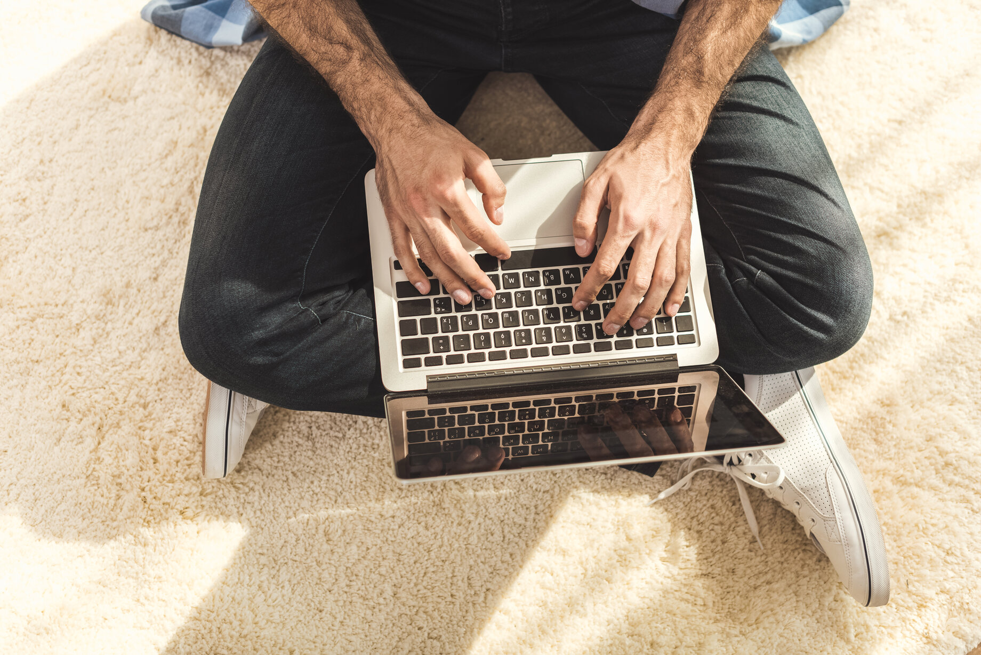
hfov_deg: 39.6
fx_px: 1363
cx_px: 490
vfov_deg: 27.0
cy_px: 328
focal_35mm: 50
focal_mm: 50
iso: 64
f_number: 2.8
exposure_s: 1/250
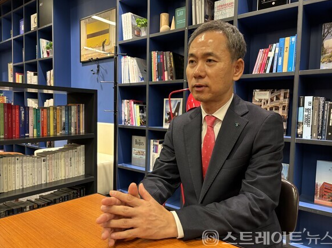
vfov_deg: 51.3
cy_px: 125
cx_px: 171
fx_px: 259
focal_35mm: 27
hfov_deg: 65.3
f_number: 1.6
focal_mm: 5.96
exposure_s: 1/40
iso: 400
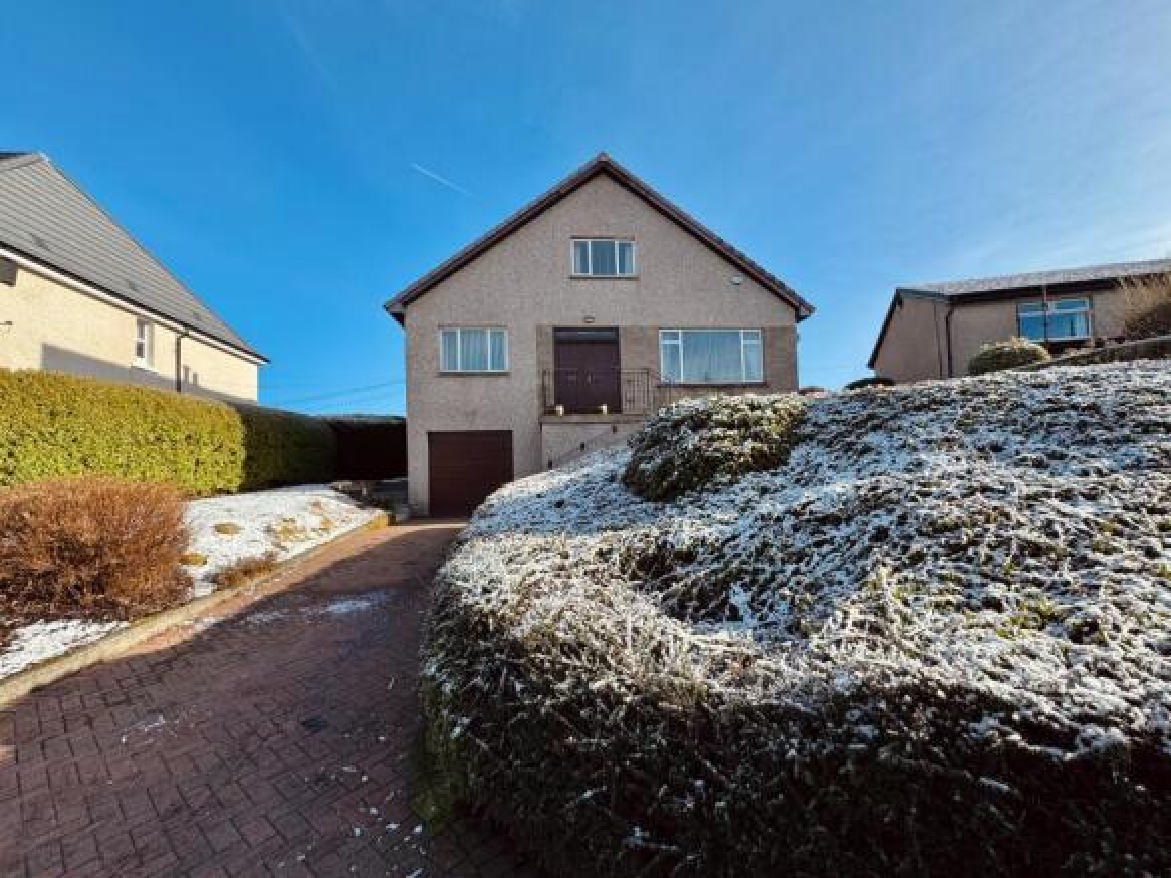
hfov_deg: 102.1
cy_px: 439
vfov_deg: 85.7
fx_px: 473
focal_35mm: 14
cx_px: 586
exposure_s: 1/910
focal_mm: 2.22
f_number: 2.2
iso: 50
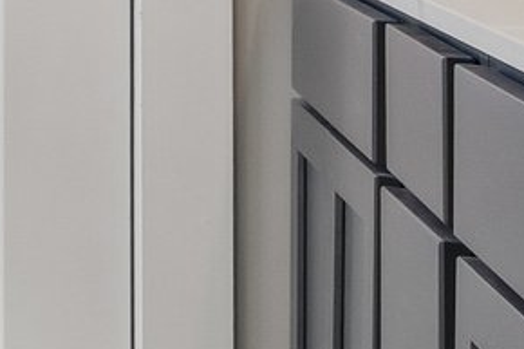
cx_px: -1288
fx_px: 1644
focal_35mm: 113
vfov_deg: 11.5
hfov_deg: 9.7
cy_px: -198
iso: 640
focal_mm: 16
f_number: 8
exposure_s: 1/50
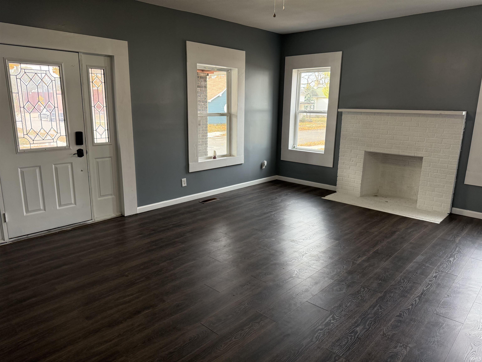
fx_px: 334
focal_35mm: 24
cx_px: 241
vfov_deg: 56.8
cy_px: 181
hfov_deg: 71.6
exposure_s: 1/177
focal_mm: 6.76
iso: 200
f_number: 1.78
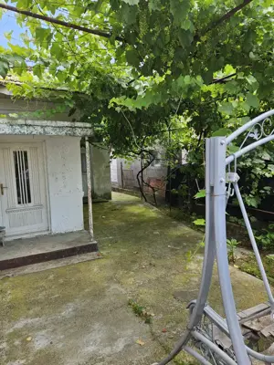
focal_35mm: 23
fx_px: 243
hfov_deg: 58.9
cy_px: 182
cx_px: 137
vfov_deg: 73.9
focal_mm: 5.4
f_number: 1.8
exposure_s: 1/219
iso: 25
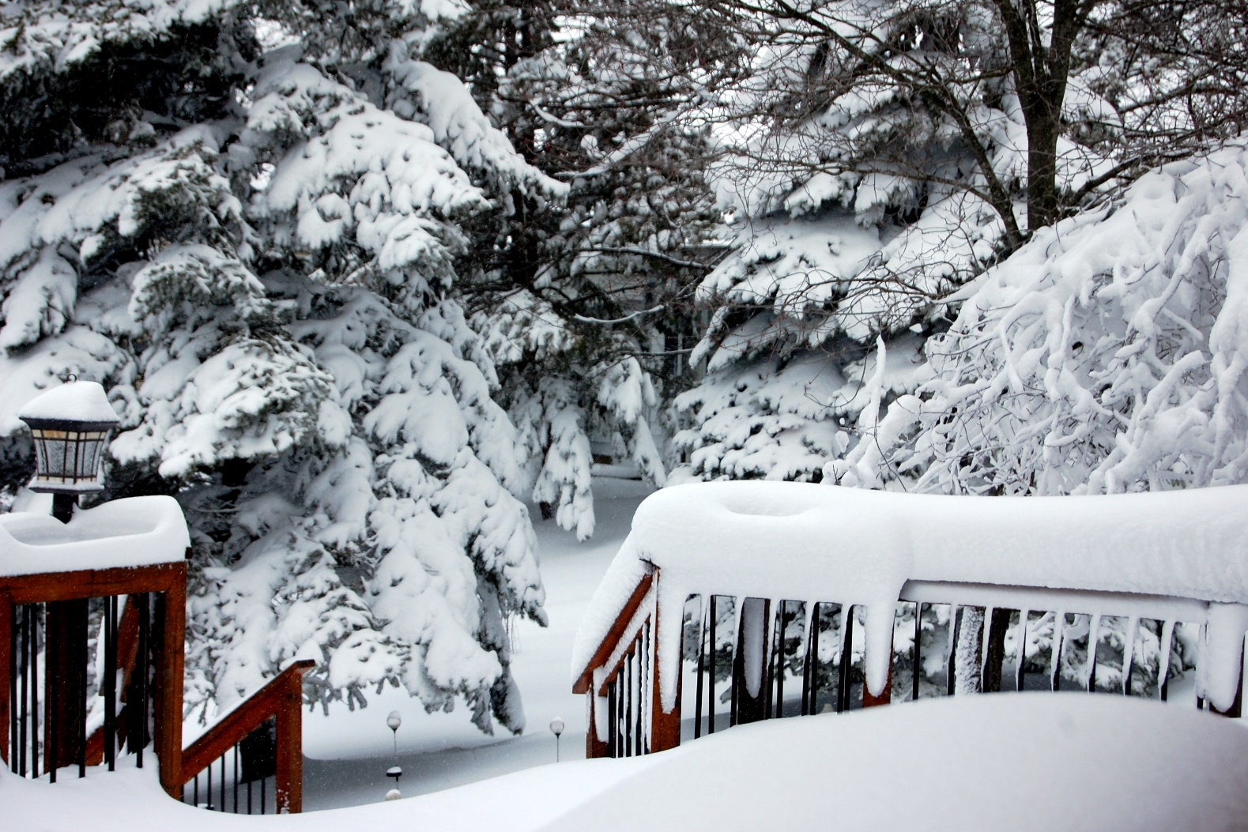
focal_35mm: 84
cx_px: 626
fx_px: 2895
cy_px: 416
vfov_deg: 16.4
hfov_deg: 24.3
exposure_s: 1/200
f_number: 7.1
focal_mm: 55
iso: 200
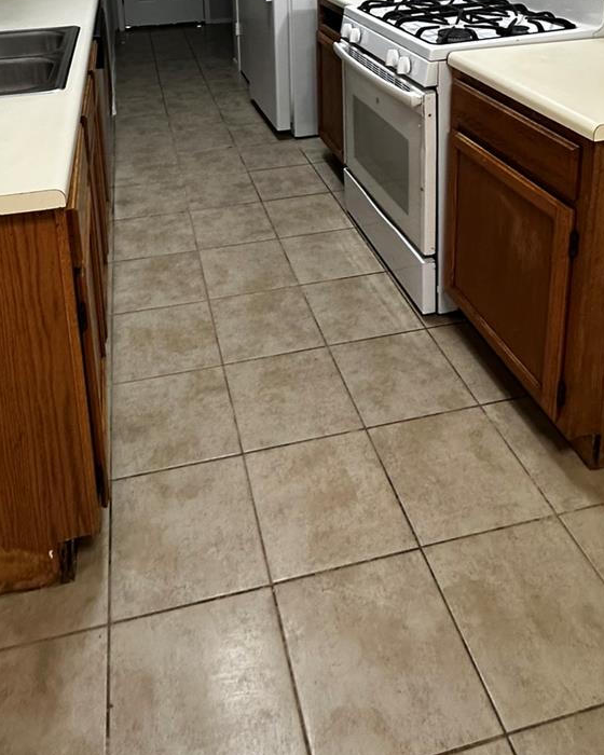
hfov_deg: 48.3
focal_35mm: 30
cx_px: 255
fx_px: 670
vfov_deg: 50.5
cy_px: 44
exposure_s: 1/60
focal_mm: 2.22
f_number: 2.2
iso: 160
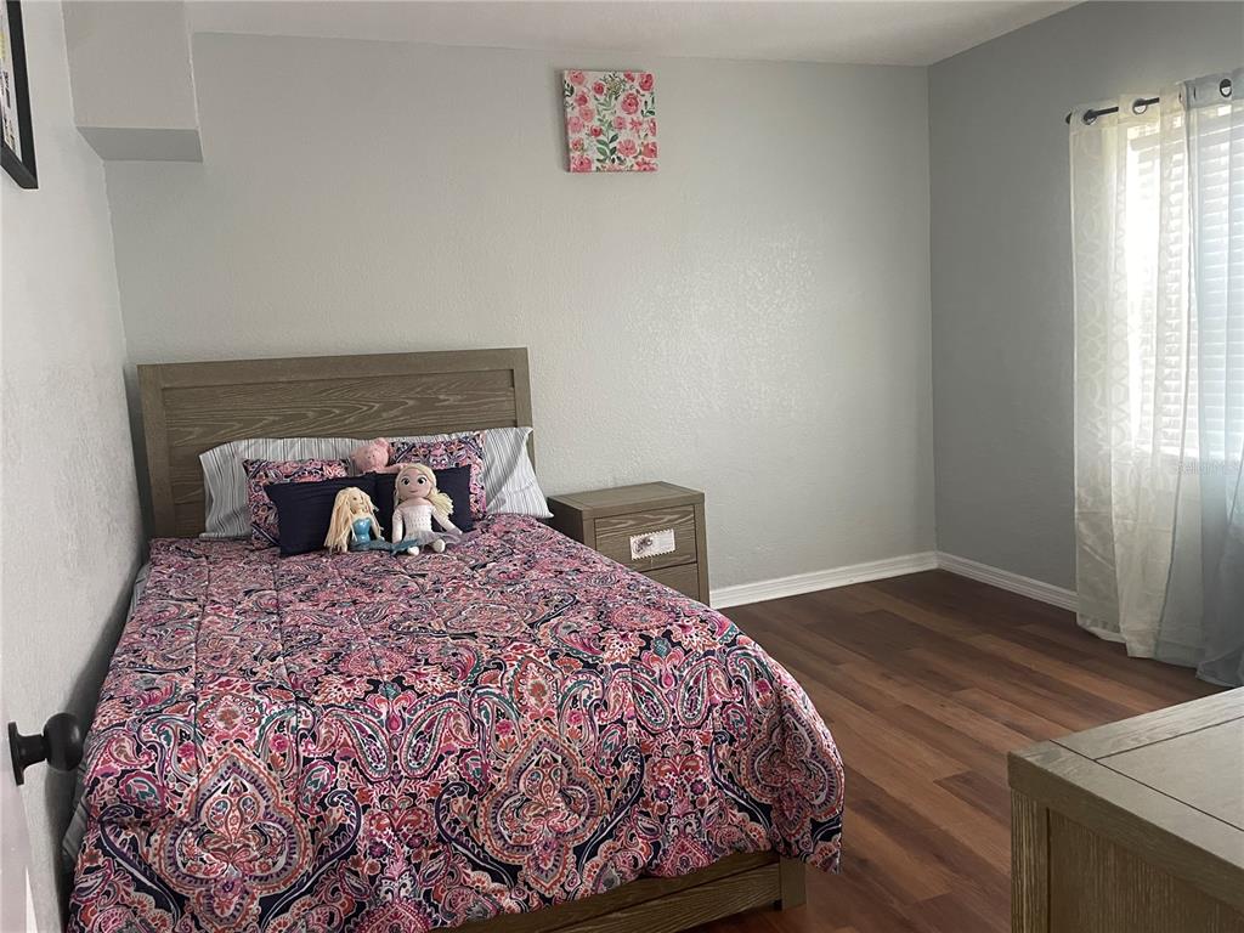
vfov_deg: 53.1
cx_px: 622
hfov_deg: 67.3
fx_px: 934
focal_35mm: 26
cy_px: 466
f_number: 1.6
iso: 320
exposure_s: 1/60
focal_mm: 4.2
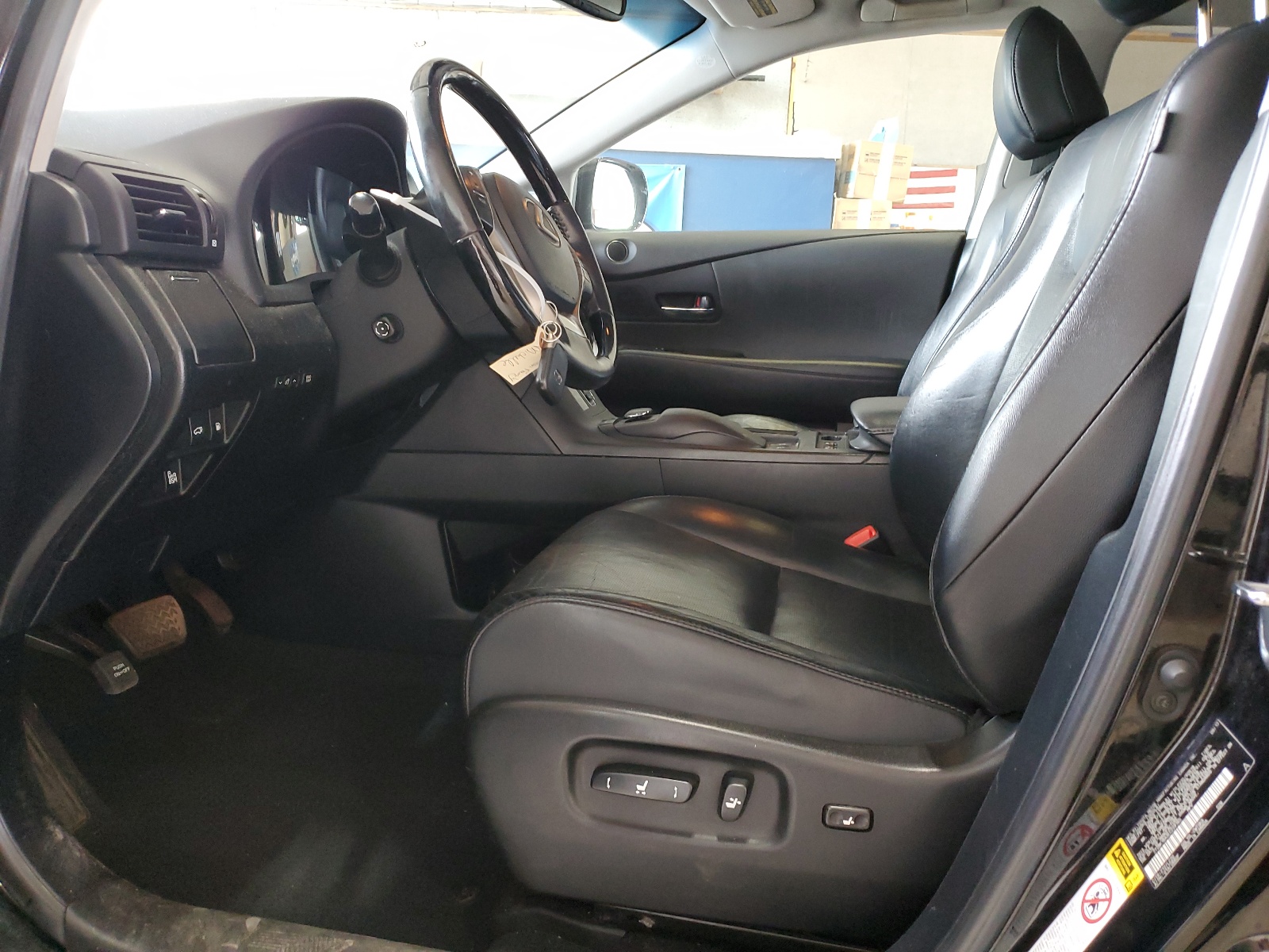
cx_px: 634
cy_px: 476
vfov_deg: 53.1
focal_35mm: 26
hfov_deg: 67.3
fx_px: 953
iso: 211
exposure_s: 1/60.2
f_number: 1.5
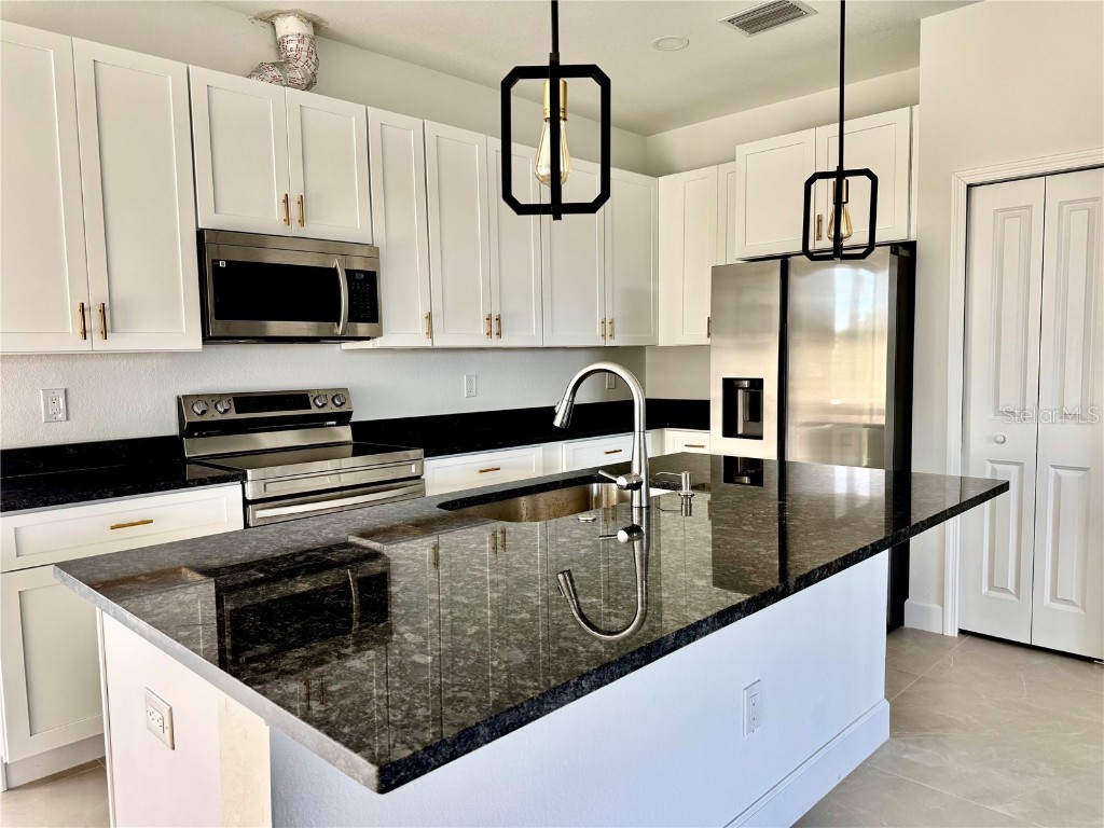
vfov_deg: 56.8
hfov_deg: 71.6
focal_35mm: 24
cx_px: 552
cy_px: 414
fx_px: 765
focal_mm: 6.76
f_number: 1.78
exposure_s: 1/121
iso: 125
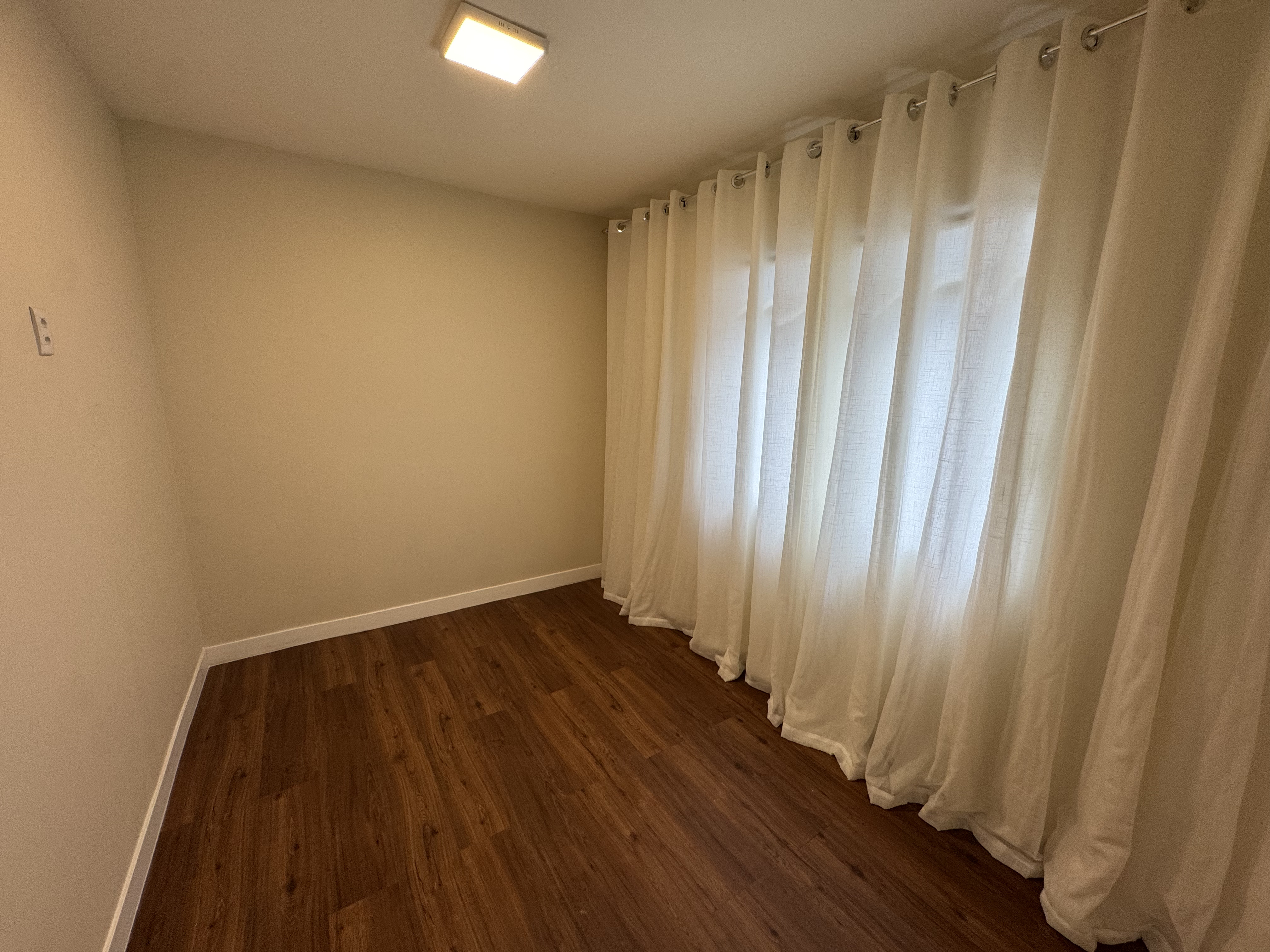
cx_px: 635
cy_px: 476
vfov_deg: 85.7
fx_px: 514
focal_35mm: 14
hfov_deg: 102.1
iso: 100
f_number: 2.2
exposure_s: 1/120
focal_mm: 2.22
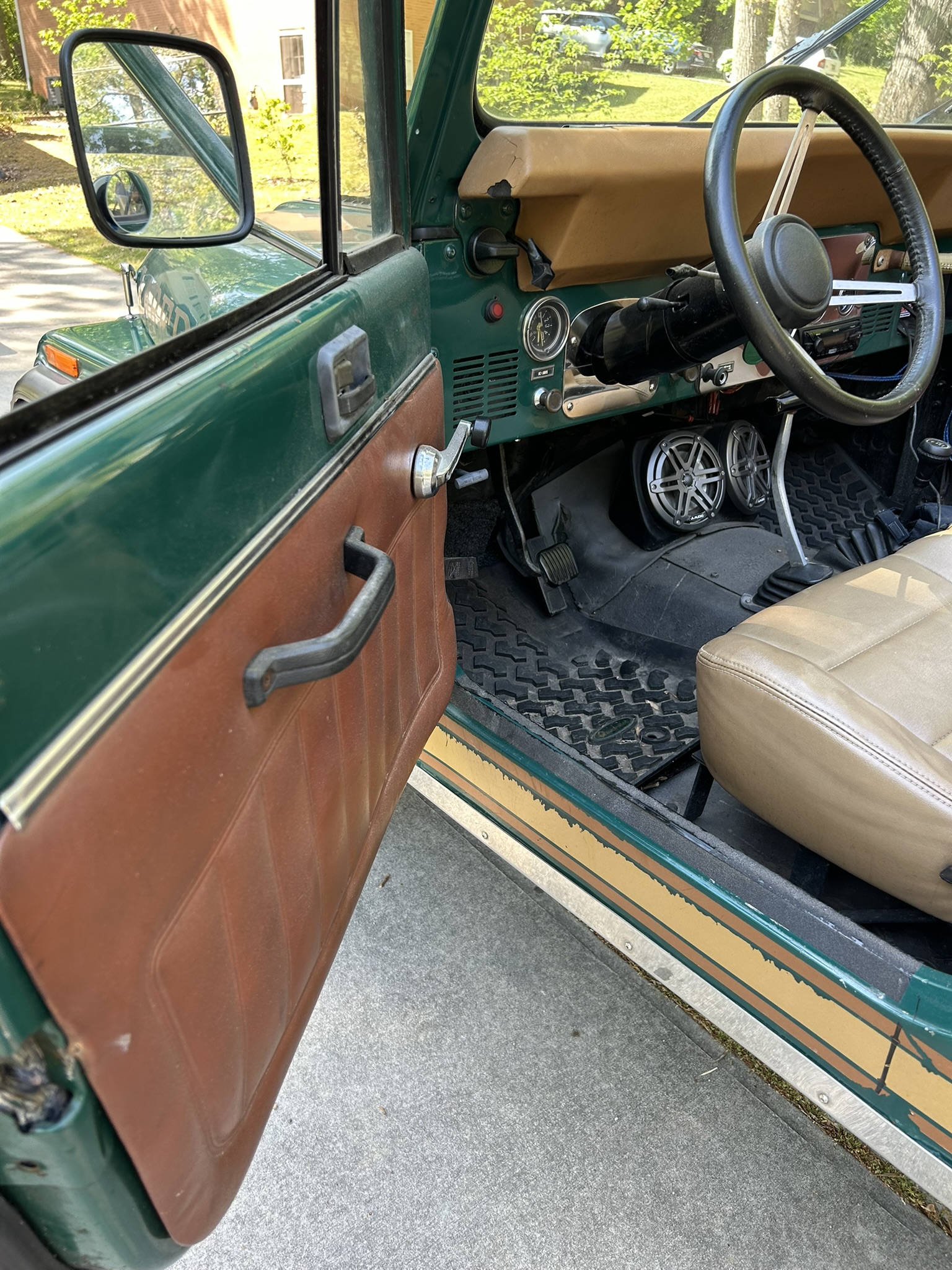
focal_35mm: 26
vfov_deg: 67.3
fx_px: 953
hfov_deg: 53.1
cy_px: 635
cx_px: 476
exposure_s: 1/121
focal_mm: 5.7
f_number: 1.5
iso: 40
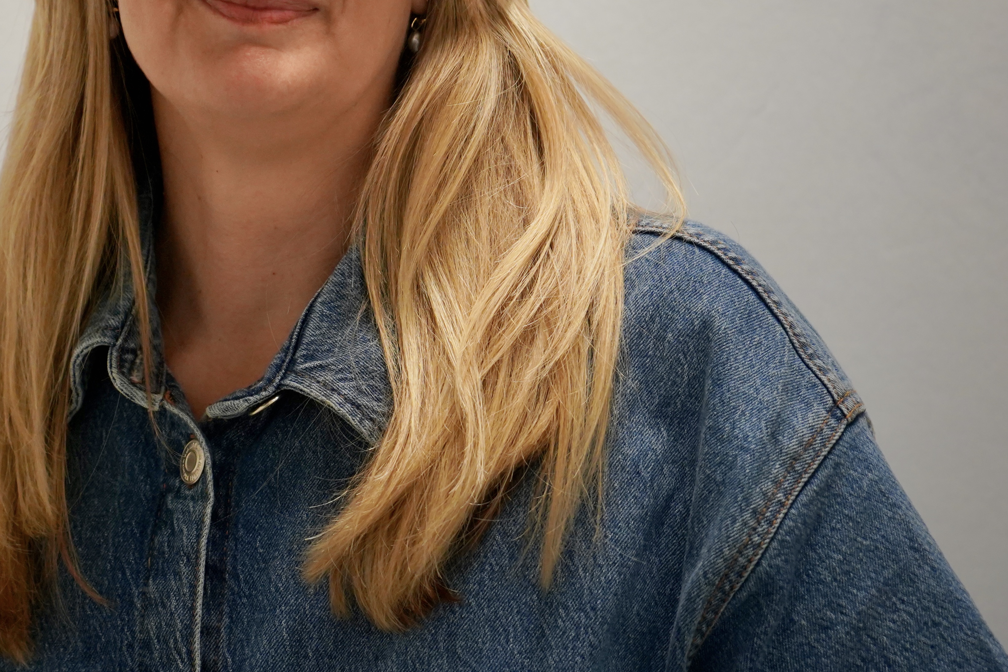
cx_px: 224
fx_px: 3584
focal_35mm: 128
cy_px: 104
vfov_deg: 10.7
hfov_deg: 15.9
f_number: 4
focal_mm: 70
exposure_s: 1/160
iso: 2000
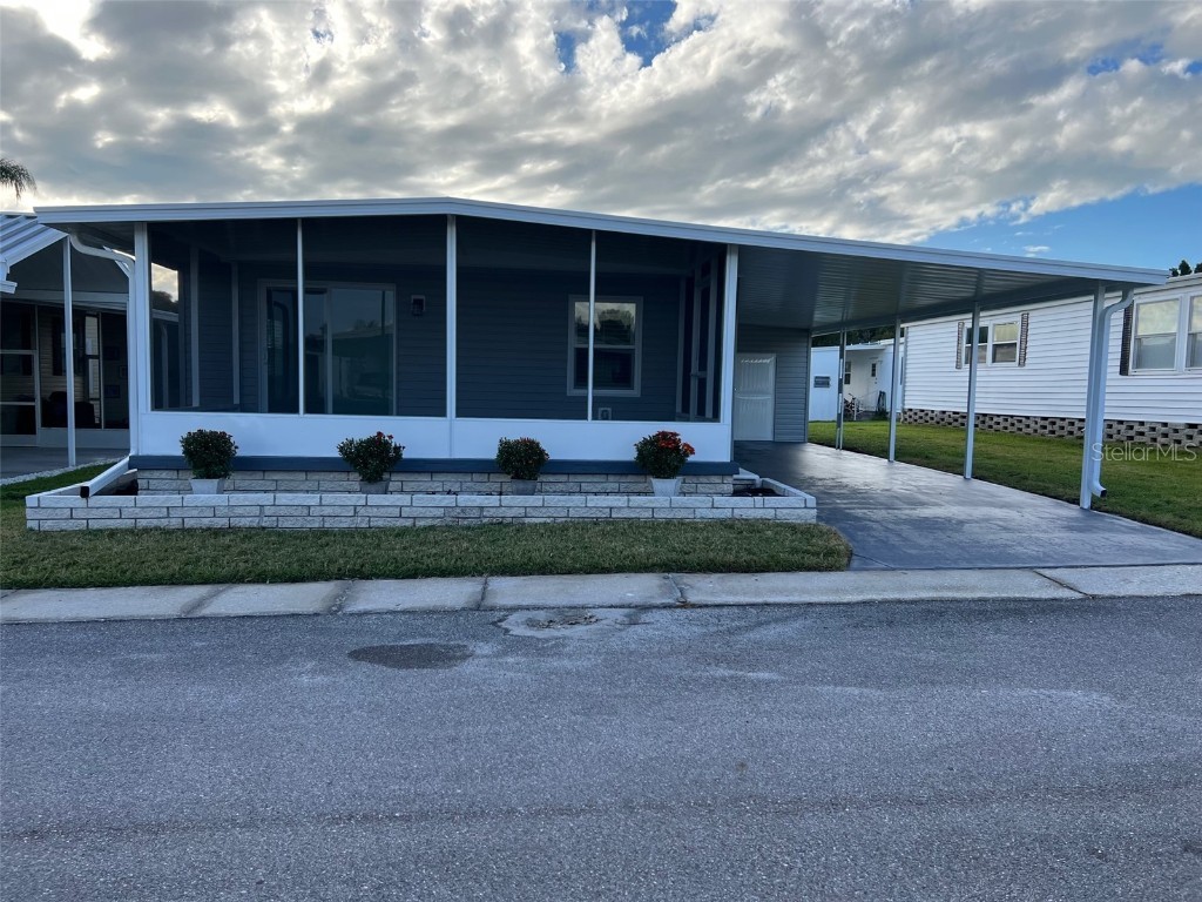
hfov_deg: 67.3
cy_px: 451
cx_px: 601
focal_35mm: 26
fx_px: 903
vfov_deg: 53.1
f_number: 1.5
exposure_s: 1/2841
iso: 50
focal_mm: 5.7
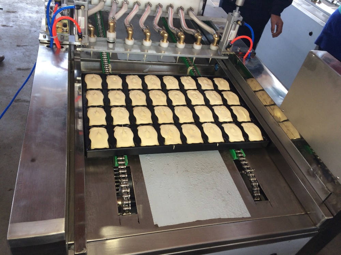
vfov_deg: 48.2
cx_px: 170
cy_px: 128
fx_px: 286
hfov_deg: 61.7
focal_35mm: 29
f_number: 2.2
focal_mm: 4.15
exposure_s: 1/30
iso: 64
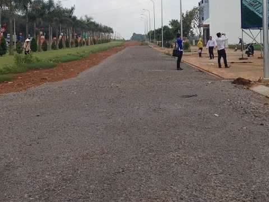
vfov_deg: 20.9
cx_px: 101
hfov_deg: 28.0
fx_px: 536
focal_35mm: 69
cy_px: 22
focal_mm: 4.12
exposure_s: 1/1391
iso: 50
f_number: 2.4
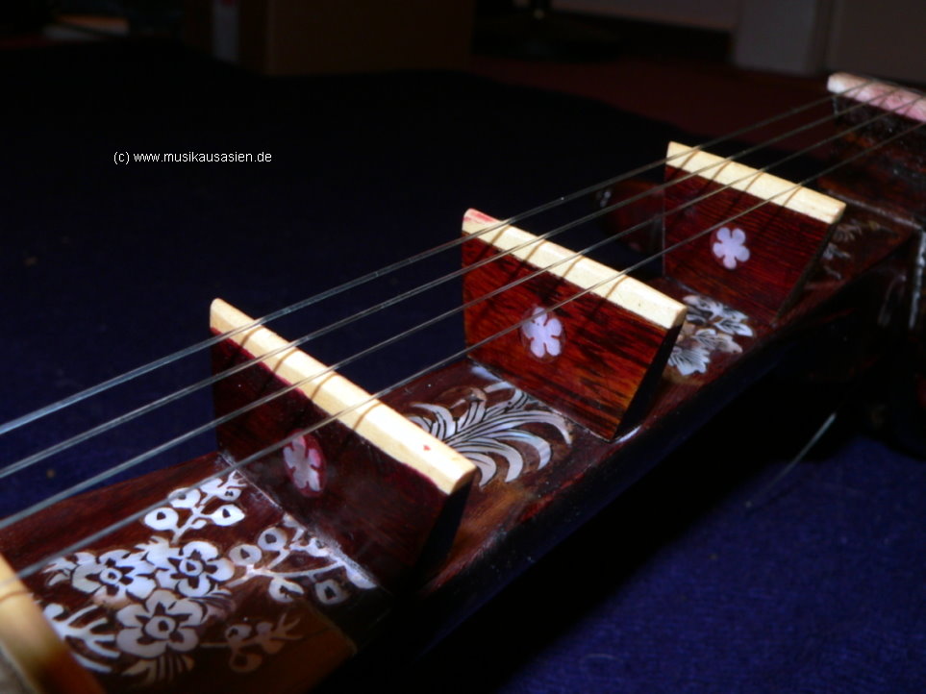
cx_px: 463
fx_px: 963
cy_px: 347
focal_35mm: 36
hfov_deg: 51.4
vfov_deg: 39.6
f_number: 4
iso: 80
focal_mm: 6
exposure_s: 1/60
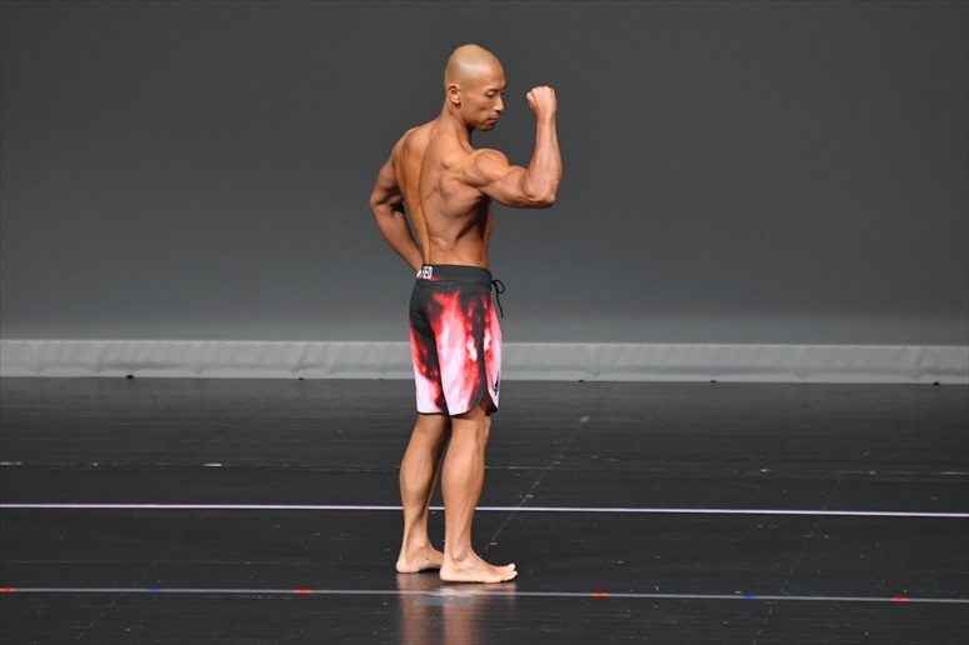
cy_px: 322
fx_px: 9282
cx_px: 484
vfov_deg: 4.0
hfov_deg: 6.0
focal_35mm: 345
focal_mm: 230
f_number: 5.6
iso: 4000
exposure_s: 1/400
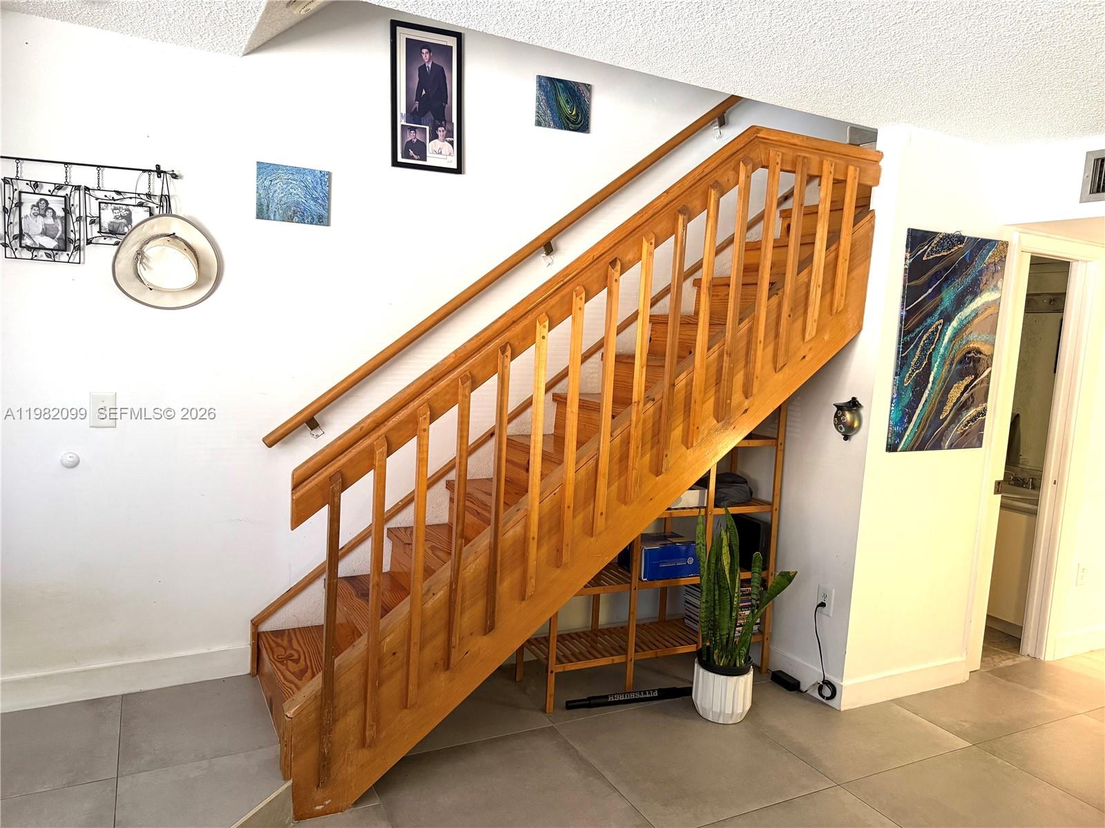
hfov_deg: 71.6
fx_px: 766
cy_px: 414
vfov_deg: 56.8
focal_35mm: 24
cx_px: 552
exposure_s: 1/60
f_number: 1.78
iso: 400
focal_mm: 6.76
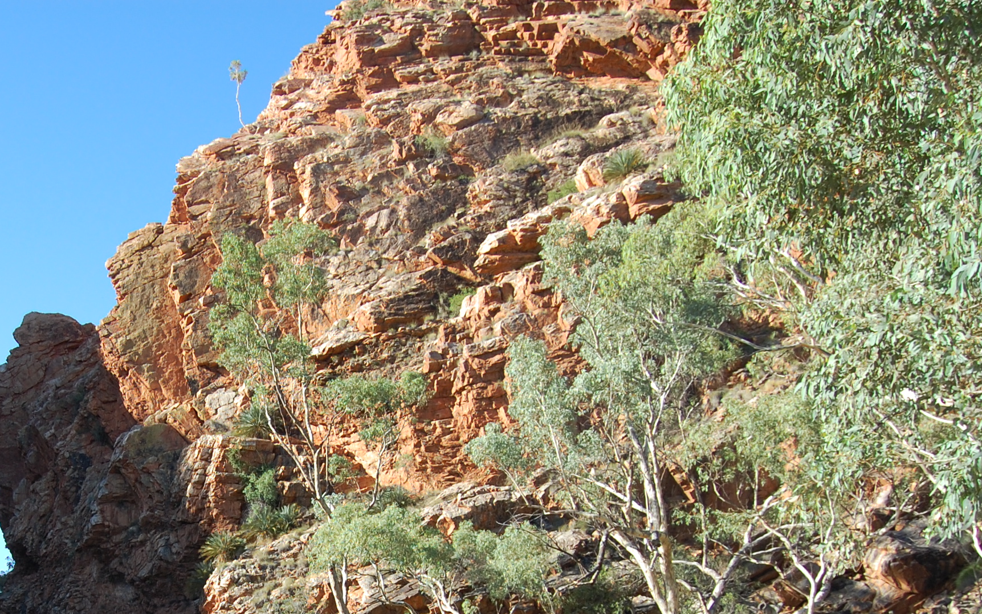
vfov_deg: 25.9
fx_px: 1285
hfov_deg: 40.1
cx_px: 189
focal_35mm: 48
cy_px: 568
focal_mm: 18
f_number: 7.1
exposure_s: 1/200
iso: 200
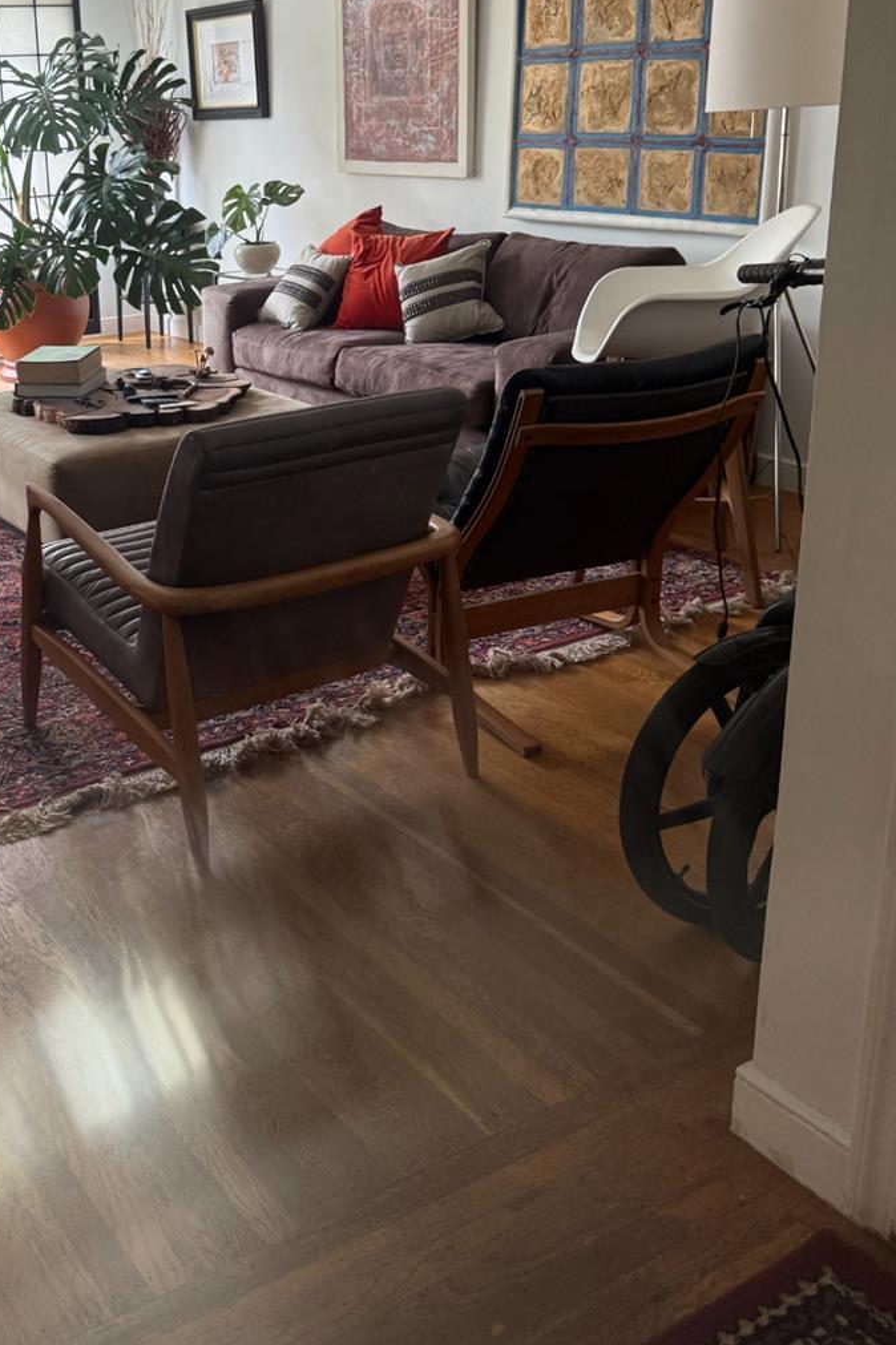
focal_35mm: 37
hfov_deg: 34.9
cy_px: 492
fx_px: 1382
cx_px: 197
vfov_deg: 51.3
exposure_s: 1/68
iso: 200
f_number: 1.78
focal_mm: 6.76
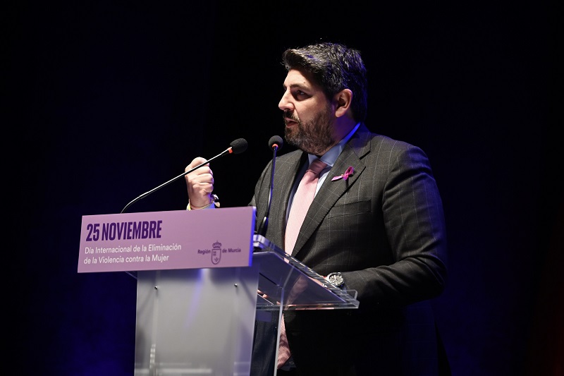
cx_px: 282
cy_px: 188
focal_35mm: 190
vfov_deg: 7.2
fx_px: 2976
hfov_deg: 10.8
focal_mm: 190
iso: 1000
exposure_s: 1/200
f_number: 2.8
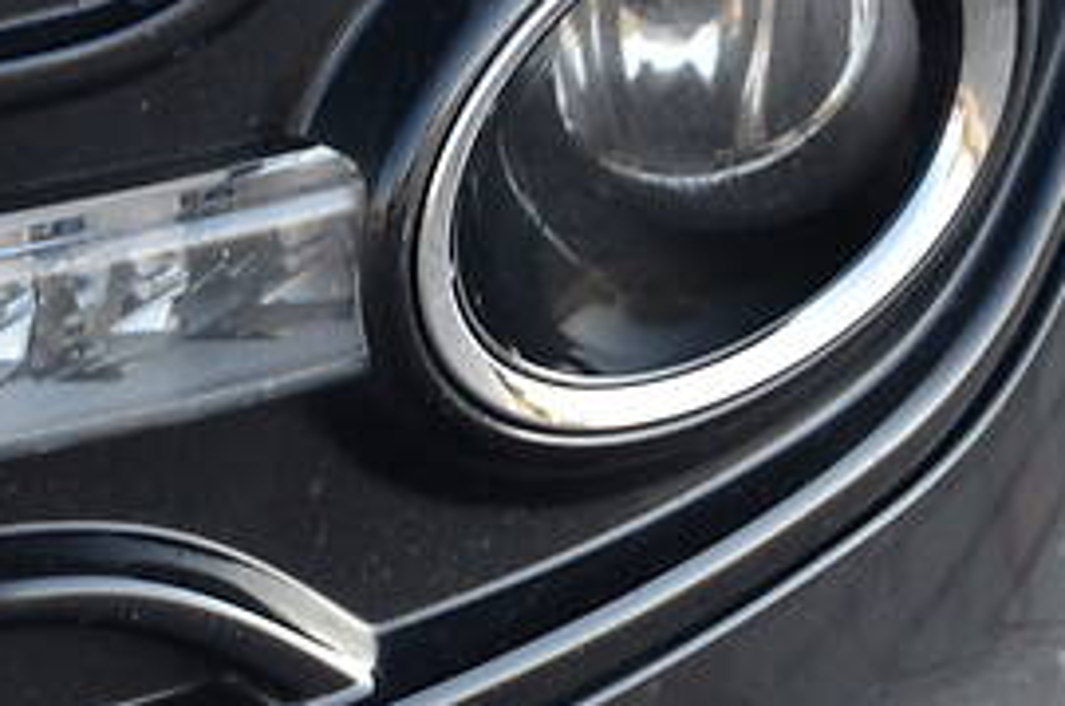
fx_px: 8652
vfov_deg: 4.7
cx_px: 142
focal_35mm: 293
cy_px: 213
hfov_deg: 7.0
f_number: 5.3
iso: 400
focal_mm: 66
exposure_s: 1/60
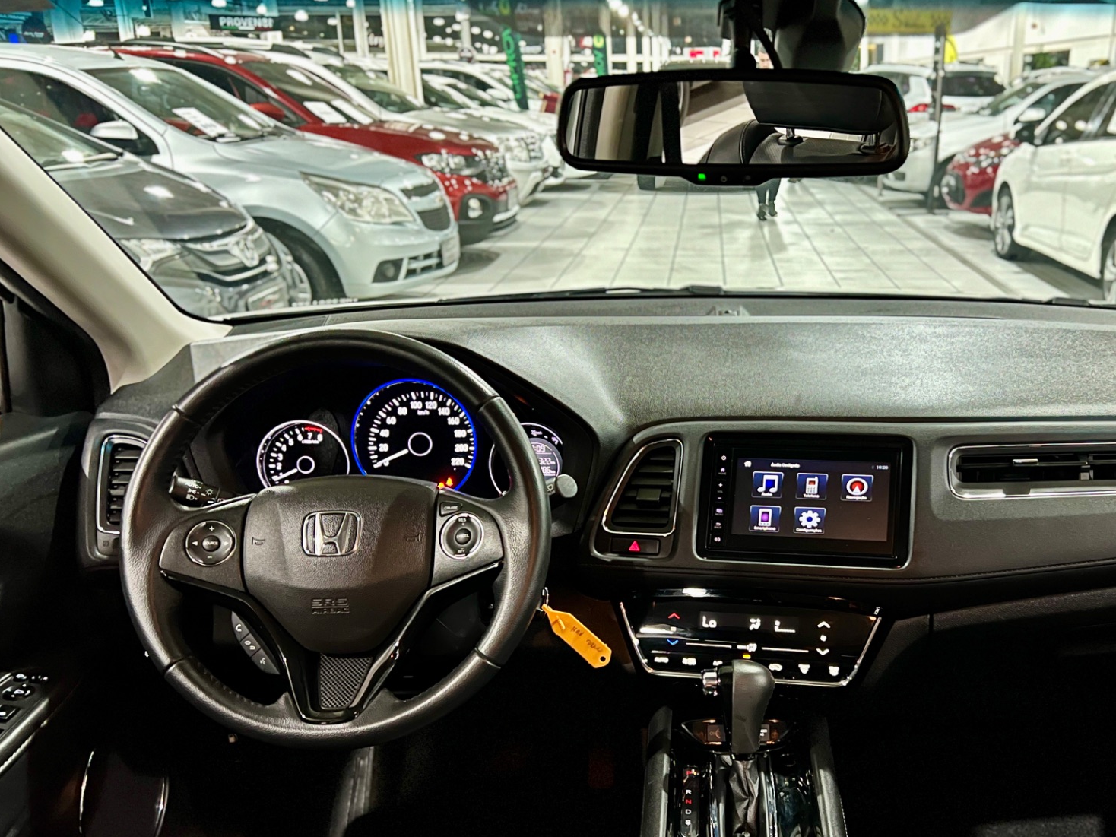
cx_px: 727
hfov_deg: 53.1
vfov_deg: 41.4
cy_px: 534
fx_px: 1096
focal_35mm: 34
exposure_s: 1/30
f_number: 1.5
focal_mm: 5.7
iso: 1600
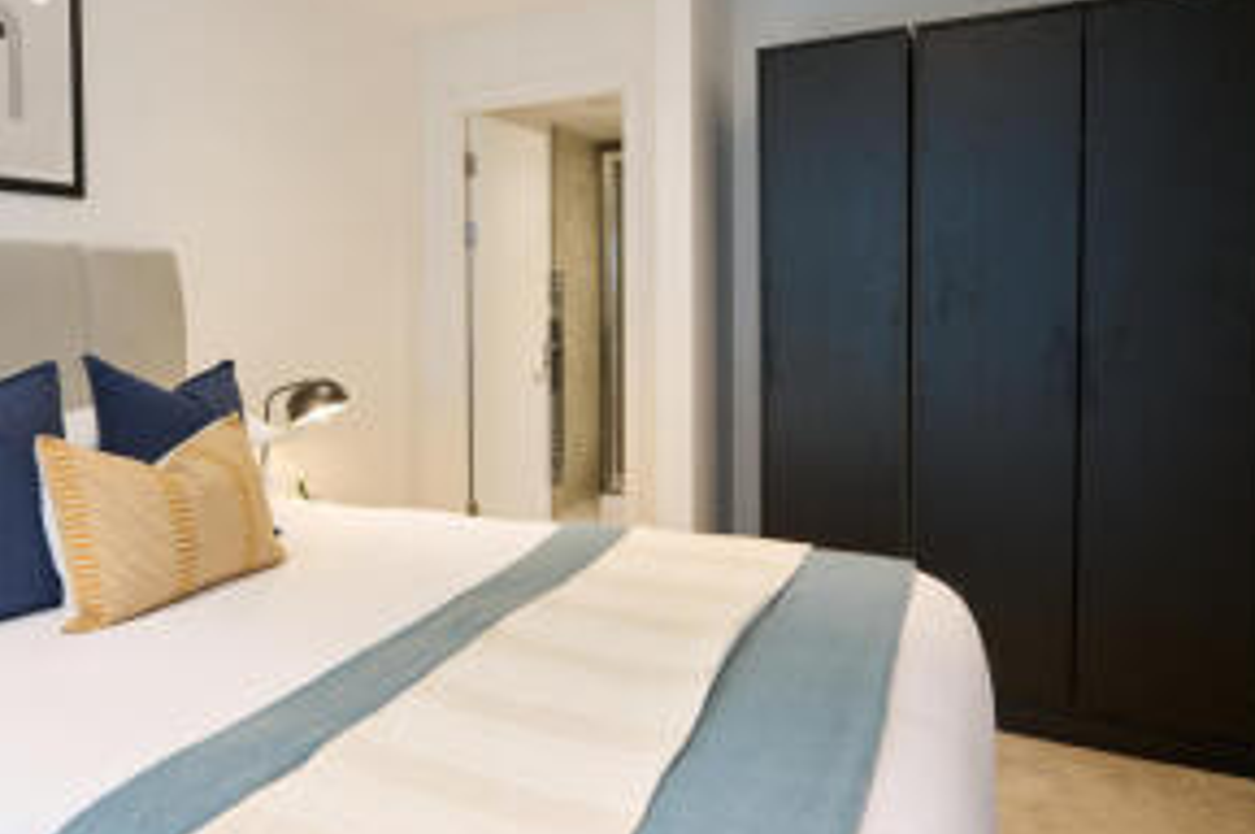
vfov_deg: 46.2
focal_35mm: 28
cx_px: 334
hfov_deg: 62.3
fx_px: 975
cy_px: 354
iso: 160
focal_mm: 17
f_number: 2.8
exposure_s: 1/25
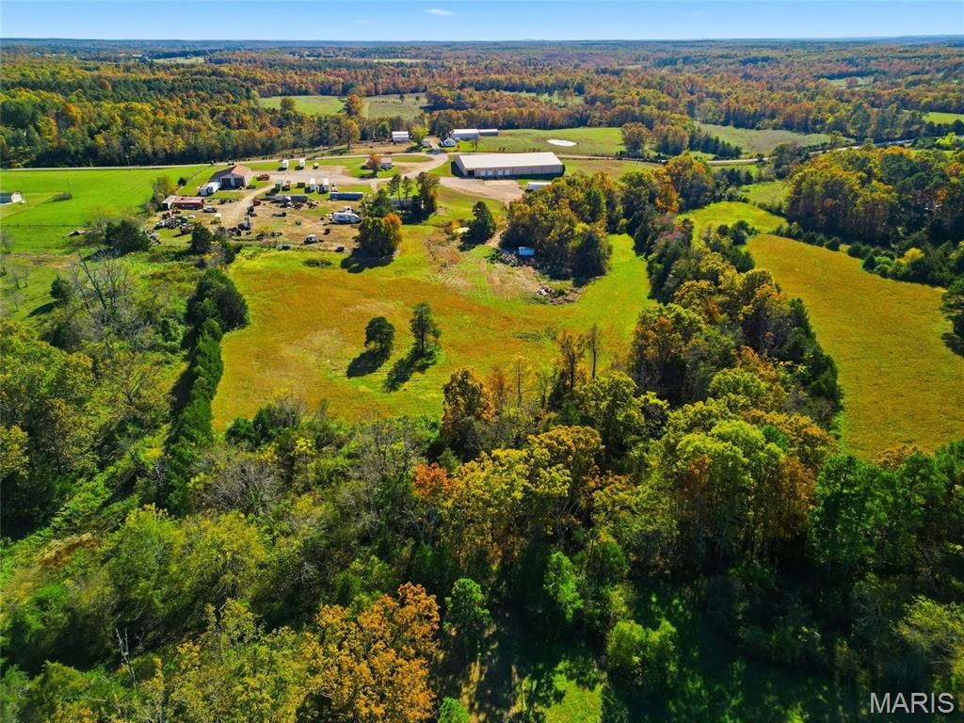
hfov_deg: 71.6
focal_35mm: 24
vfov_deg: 56.8
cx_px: 482
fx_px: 668
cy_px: 362
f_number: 1.7
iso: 100
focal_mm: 6.7
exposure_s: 1/800
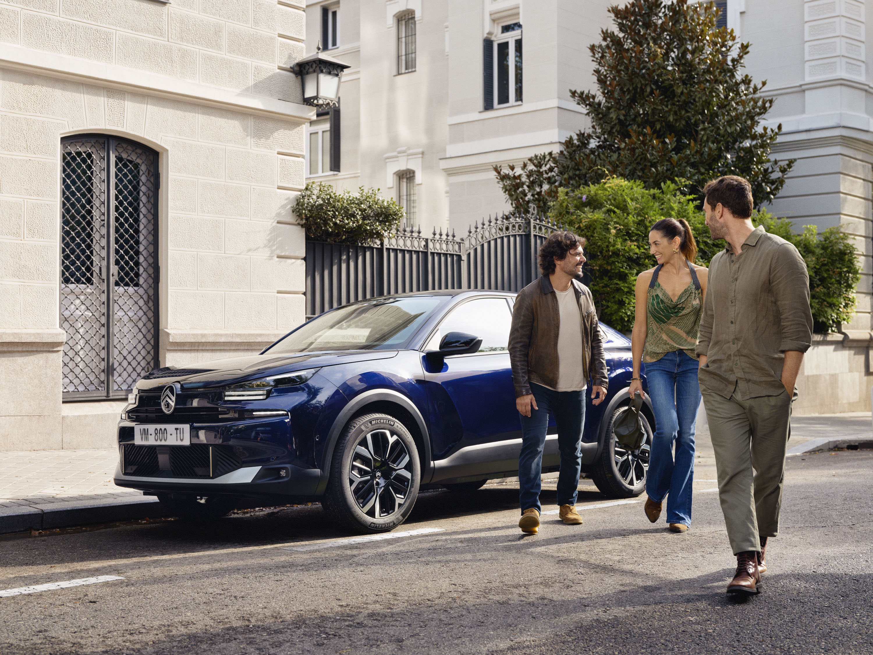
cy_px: 328
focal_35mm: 44
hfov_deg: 42.9
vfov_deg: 32.9
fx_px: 1110
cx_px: 436
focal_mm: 55
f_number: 5.6
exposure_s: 1/640
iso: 1000
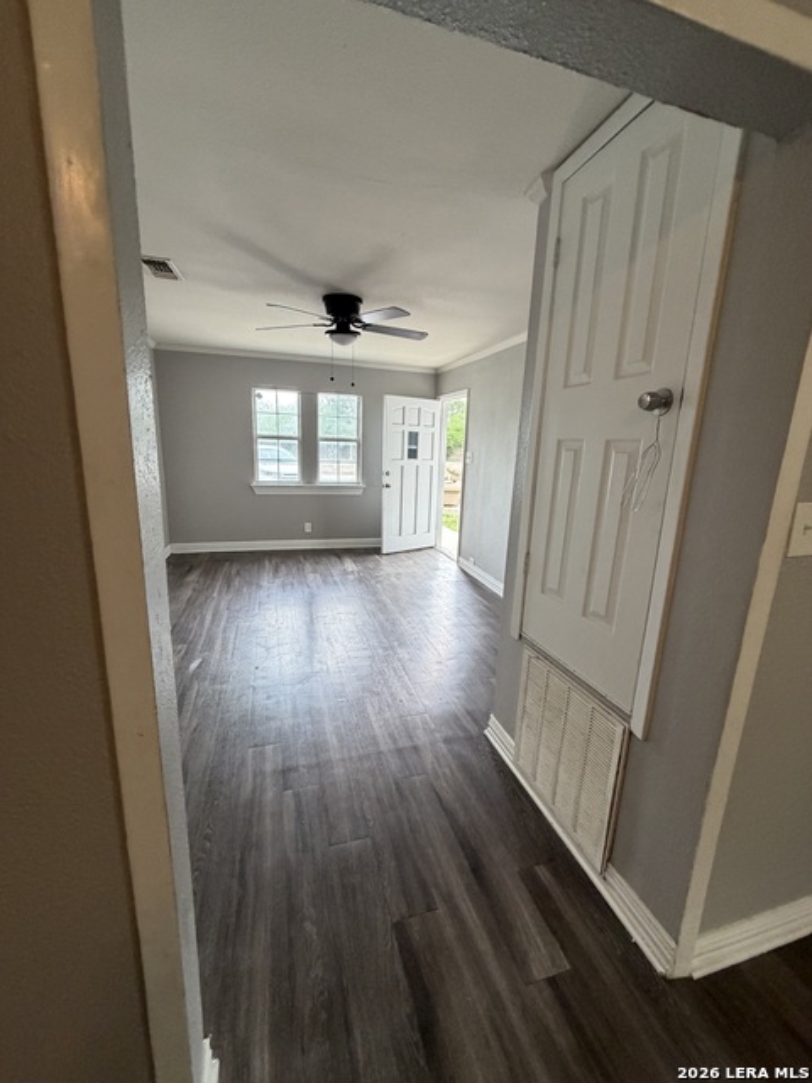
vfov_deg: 102.1
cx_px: 406
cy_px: 542
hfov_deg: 85.7
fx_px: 438
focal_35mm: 14
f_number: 2.2
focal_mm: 2.22
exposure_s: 1/120
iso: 250
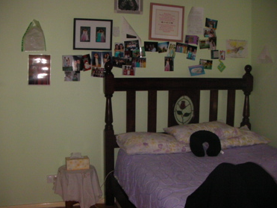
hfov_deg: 45.8
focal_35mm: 41
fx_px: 328
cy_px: 107
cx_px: 134
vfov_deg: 35.1
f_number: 3.5
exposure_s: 1/30
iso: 320
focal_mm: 6.3
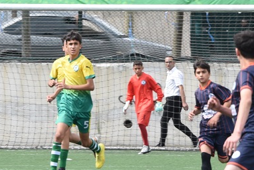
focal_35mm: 706
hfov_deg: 2.9
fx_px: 4983
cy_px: 40
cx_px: 152
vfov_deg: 1.9
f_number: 9
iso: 320
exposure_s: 1/320
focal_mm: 180
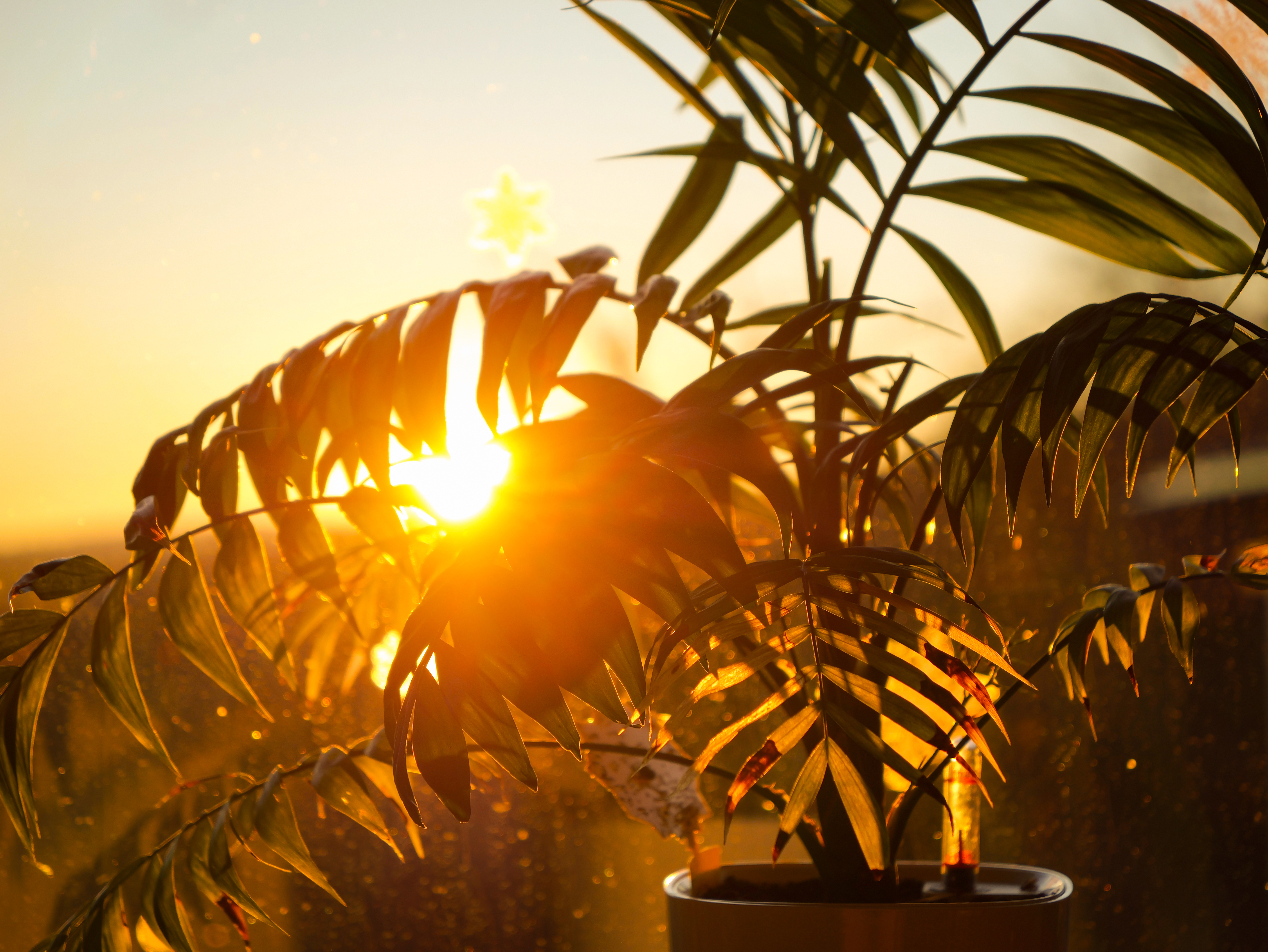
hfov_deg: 16.4
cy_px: 476
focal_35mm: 120
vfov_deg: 12.4
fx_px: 4397
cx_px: 634
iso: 100
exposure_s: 1/250
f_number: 4
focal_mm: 60
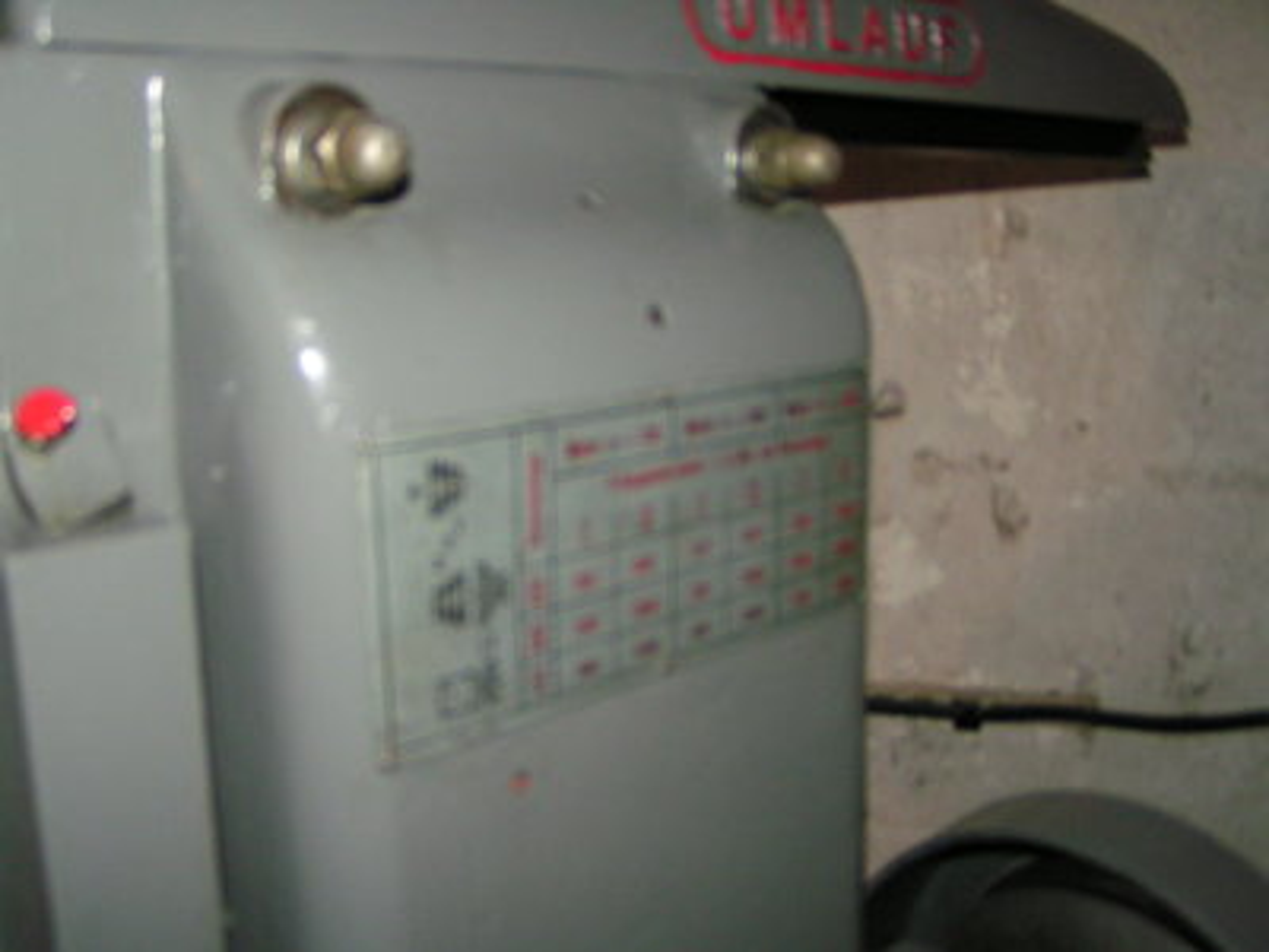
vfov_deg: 37.7
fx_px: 1393
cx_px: 634
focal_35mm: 38
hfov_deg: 49.0
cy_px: 476
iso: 200
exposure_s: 1/40
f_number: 2.8
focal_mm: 5.8
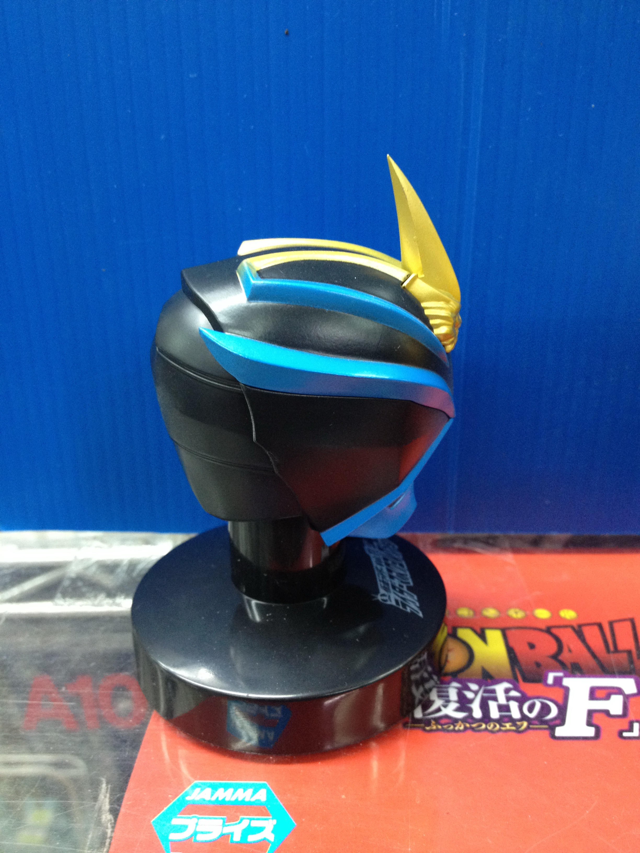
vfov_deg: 52.6
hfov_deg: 40.7
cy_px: 426
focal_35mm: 35
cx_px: 320
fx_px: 863
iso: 200
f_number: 2.4
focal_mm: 4.28
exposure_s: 1/20
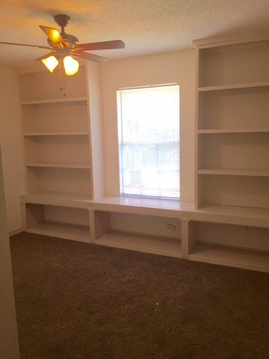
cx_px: 134
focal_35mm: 29
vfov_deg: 61.7
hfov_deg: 48.2
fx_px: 300
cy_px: 180
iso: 40
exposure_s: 1/60
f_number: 2.2
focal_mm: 4.15
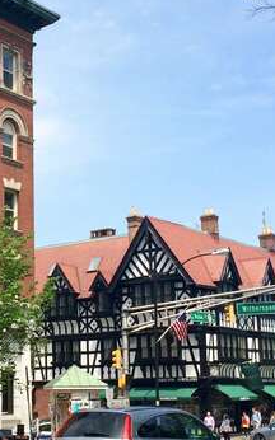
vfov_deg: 29.0
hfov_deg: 17.9
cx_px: 8
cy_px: 211
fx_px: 852
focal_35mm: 71
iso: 32
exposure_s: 1/1580
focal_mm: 4.15
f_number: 2.2
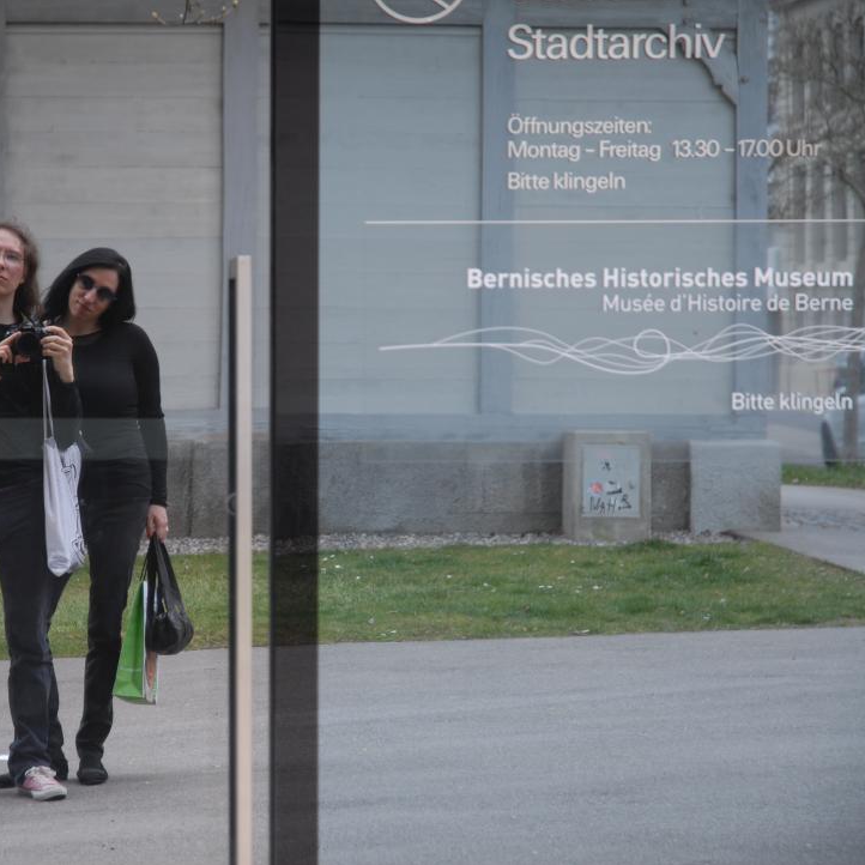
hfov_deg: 13.0
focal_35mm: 134
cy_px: 433
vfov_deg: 13.0
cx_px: 220
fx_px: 3788
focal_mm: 70
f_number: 4.5
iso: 180
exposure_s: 1/60
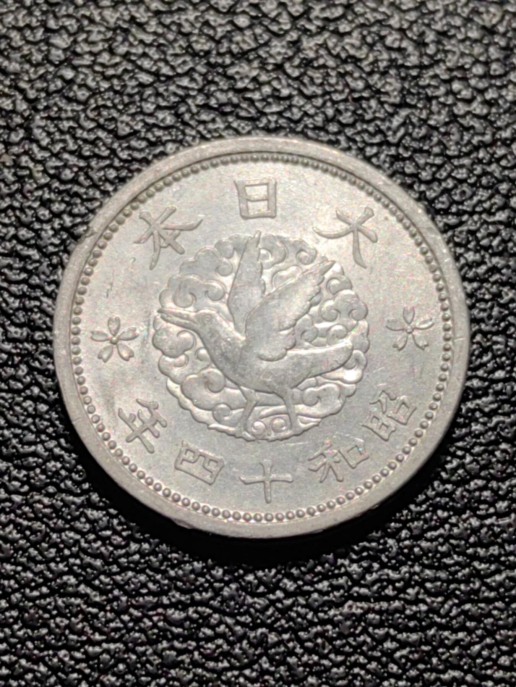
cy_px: 344
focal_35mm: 111
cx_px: 258
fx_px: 2206
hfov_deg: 13.3
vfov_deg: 17.7
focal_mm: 5.75
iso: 50
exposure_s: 1/133
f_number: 2
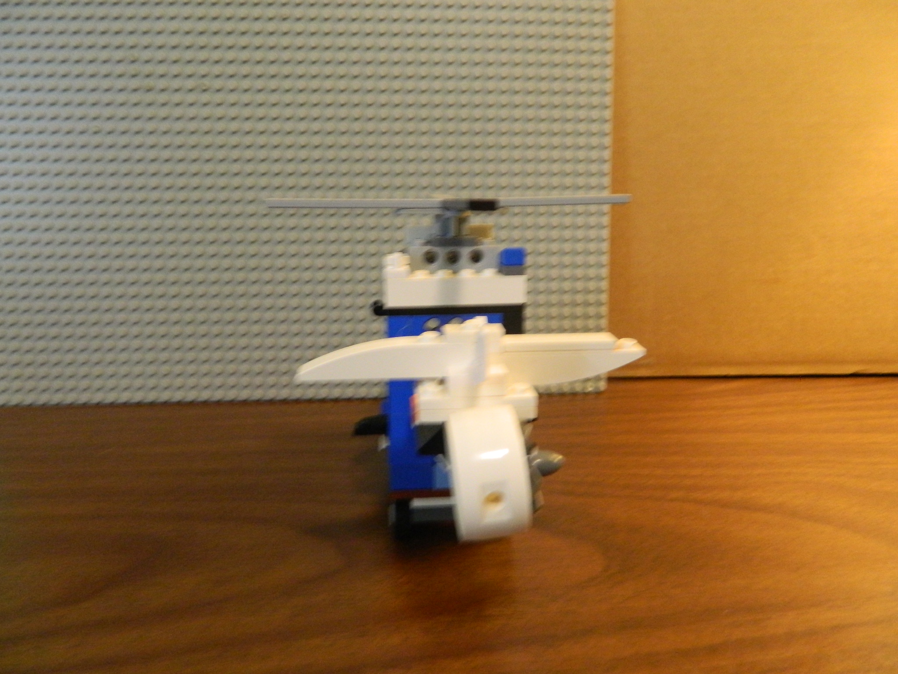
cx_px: 449
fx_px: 649
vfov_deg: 54.9
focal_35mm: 25
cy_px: 337
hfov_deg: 69.4
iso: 400
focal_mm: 4.5
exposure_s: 1/15
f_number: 3.1
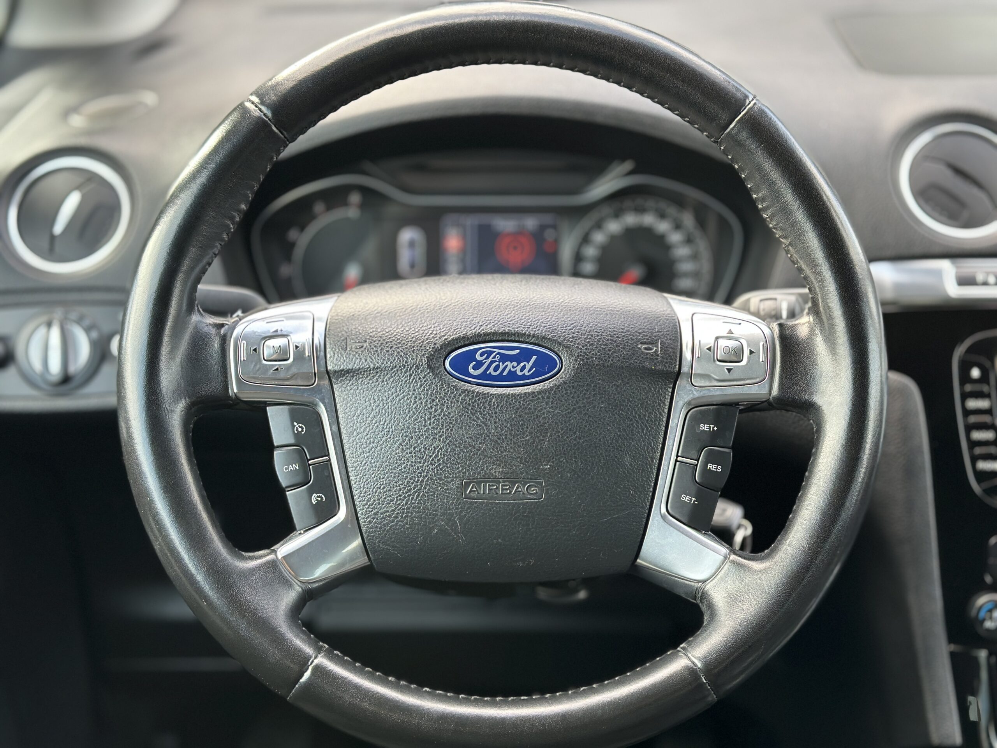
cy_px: 374
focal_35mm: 48
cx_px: 498
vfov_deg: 30.3
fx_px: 1382
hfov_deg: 39.7
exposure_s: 1/106
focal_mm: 6.86
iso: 125
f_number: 1.78
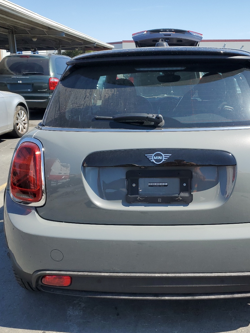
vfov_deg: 52.6
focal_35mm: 35
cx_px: 158
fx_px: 337
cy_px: 167
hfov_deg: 40.4
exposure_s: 1/2500
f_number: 1.5
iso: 50
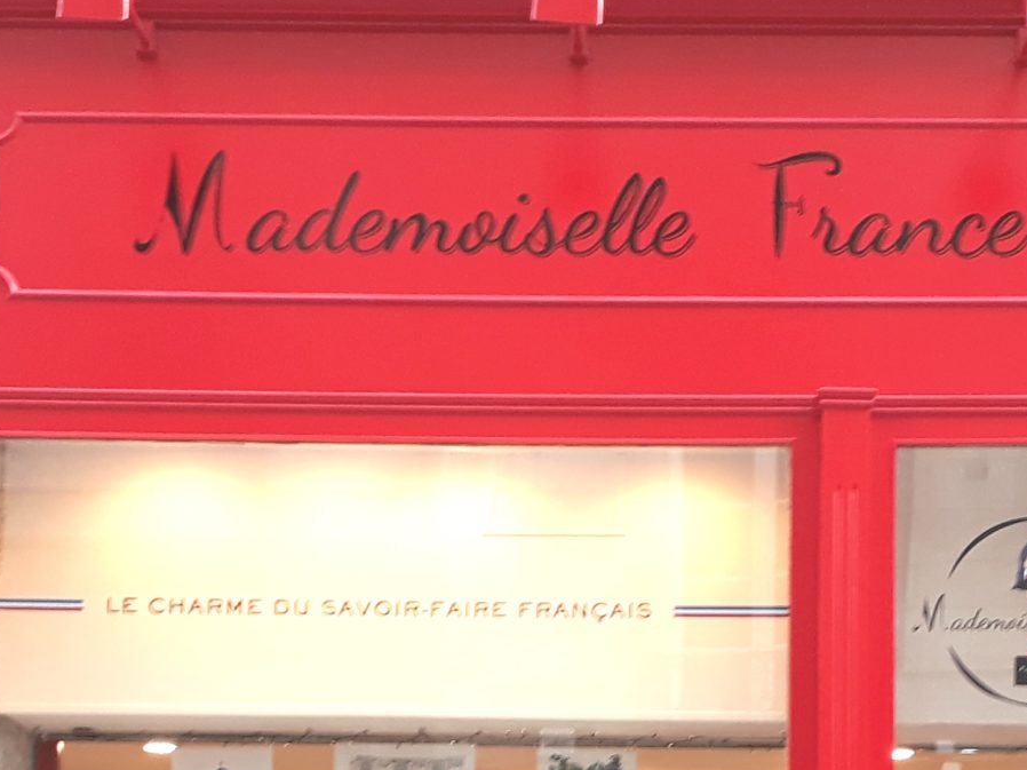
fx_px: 2284
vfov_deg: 18.5
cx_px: 623
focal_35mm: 77
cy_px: 799
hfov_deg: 25.3
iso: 64
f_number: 1.9
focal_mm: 3.6
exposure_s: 1/33
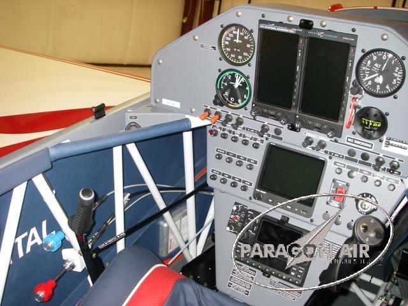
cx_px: 204
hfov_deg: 49.0
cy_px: 153
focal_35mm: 38
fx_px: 448
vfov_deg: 37.7
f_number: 3.3
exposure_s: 1/40
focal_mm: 6.3
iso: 200
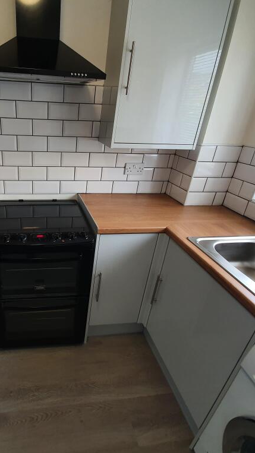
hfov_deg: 55.7
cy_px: 227
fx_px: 228
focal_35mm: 19
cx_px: 65
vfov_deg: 89.6
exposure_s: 1/50
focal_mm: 1.8
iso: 100
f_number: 2.2
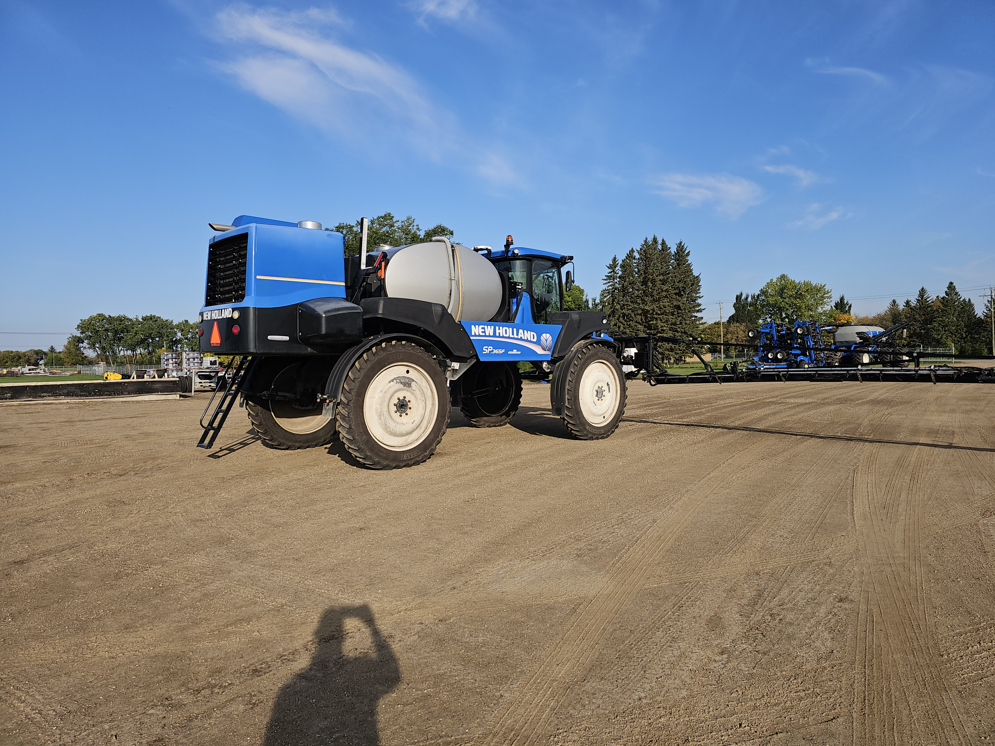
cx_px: 498
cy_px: 373
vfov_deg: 58.9
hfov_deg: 73.9
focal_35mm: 23
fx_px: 661
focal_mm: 6.3
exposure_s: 1/861
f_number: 1.7
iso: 10
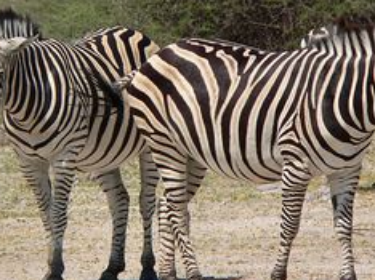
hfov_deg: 2.2
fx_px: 9913
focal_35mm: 916
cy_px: 118
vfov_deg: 1.6
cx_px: 247
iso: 80
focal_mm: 71.2
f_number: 5.6
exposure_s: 1/640
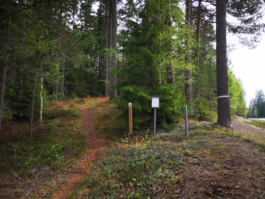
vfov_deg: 51.4
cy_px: 100
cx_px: 132
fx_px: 207
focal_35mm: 27
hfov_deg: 65.3
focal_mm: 3.95
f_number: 1.8
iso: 100
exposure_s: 1/900
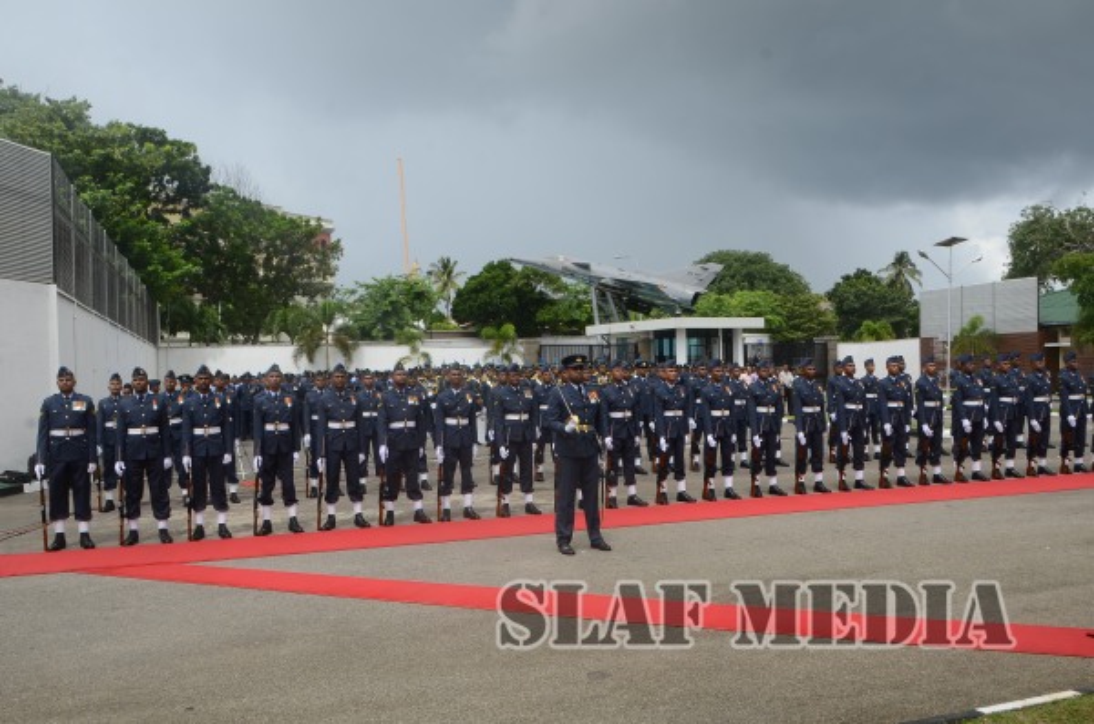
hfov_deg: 62.0
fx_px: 909
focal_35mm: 30
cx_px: 547
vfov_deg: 43.4
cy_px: 362
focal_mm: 20
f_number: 10
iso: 160
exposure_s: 1/200
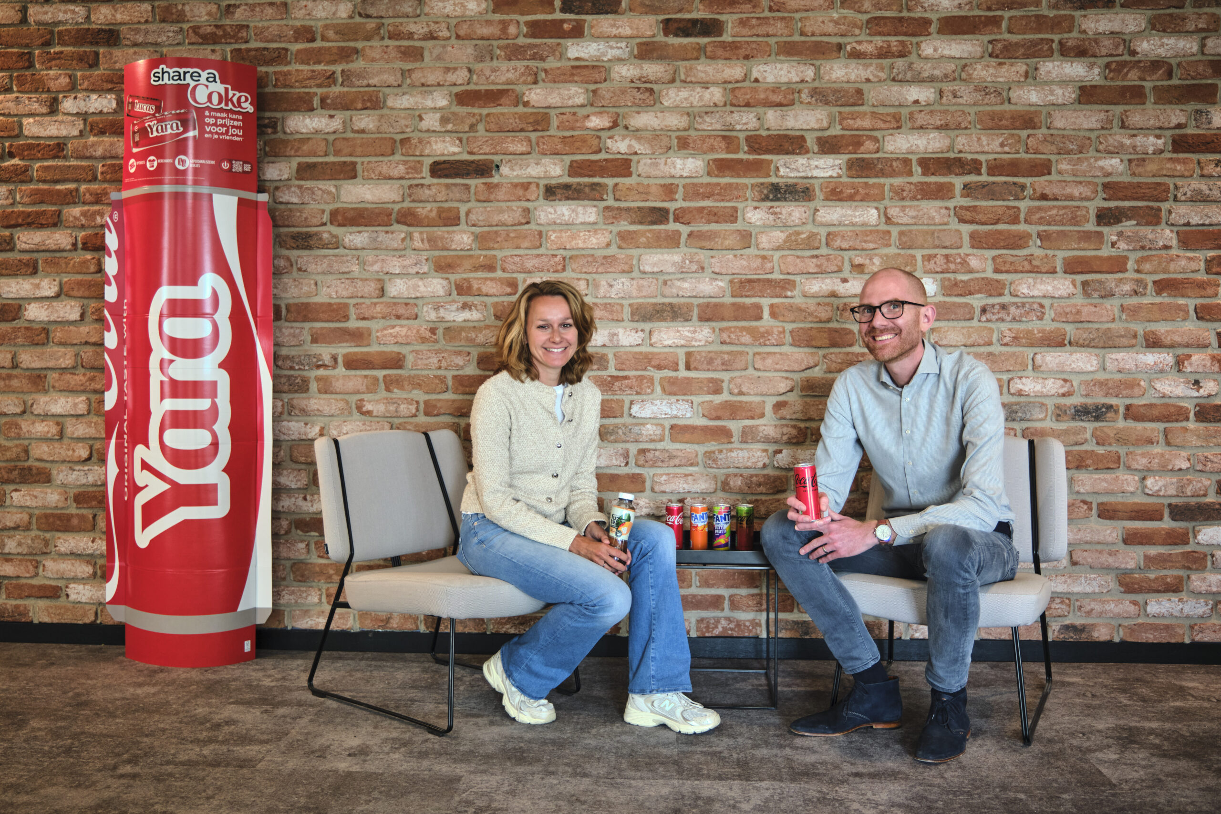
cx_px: 610
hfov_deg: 55.8
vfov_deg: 38.9
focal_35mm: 34
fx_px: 1153
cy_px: 407
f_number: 2.8
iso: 320
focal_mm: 22.7
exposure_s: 1/100
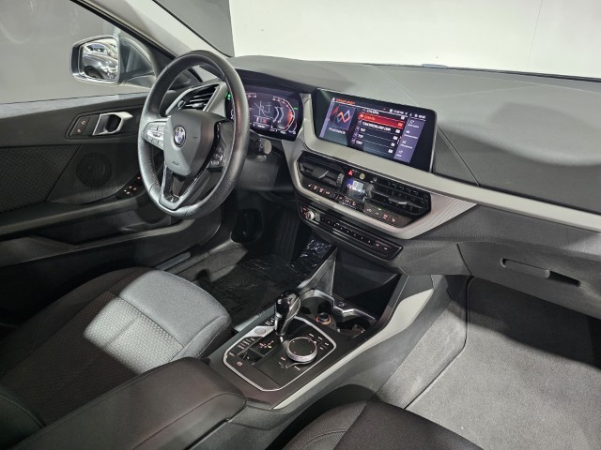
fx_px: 399
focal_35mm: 23
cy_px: 225
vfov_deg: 58.9
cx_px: 300
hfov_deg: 73.9
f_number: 1.7
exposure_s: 1/25
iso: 800
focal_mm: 6.3
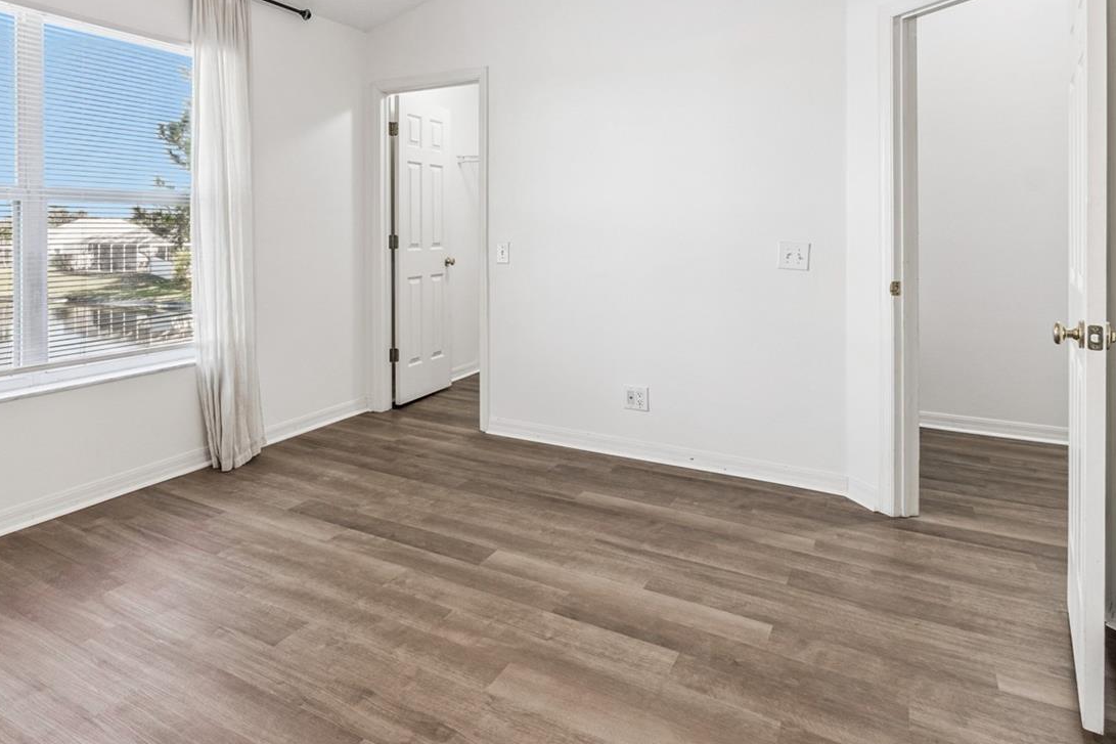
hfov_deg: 77.1
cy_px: 258
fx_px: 682
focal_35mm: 22
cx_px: 415
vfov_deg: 56.2
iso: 100
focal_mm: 10
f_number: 7.1
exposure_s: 1/25
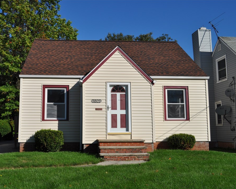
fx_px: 286
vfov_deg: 36.5
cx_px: 95
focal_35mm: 41
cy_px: 95
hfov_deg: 44.6
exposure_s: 1/500
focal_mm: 24
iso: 200
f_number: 11
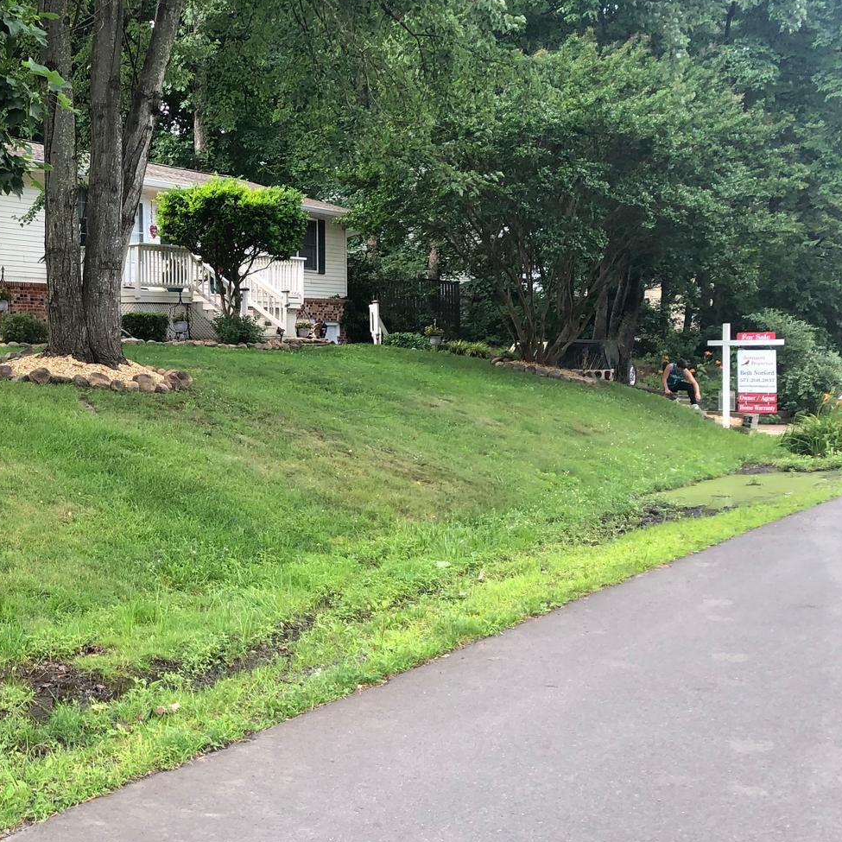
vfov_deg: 32.7
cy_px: 361
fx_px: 1431
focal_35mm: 52
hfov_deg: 30.5
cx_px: 3
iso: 40
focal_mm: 3.99
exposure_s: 1/120
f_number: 1.8
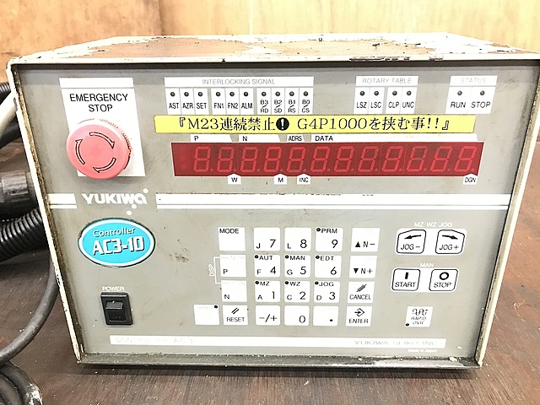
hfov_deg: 63.4
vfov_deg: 49.7
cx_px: 270
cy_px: 202
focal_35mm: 28
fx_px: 437
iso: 100
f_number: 1.8
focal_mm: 3.99
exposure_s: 1/15
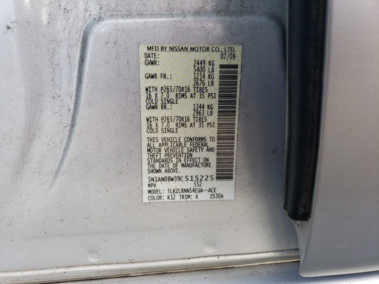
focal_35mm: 26
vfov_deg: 53.1
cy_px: 142
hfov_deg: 67.3
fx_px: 285
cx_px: 190
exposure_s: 1/303
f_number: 1.5
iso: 50
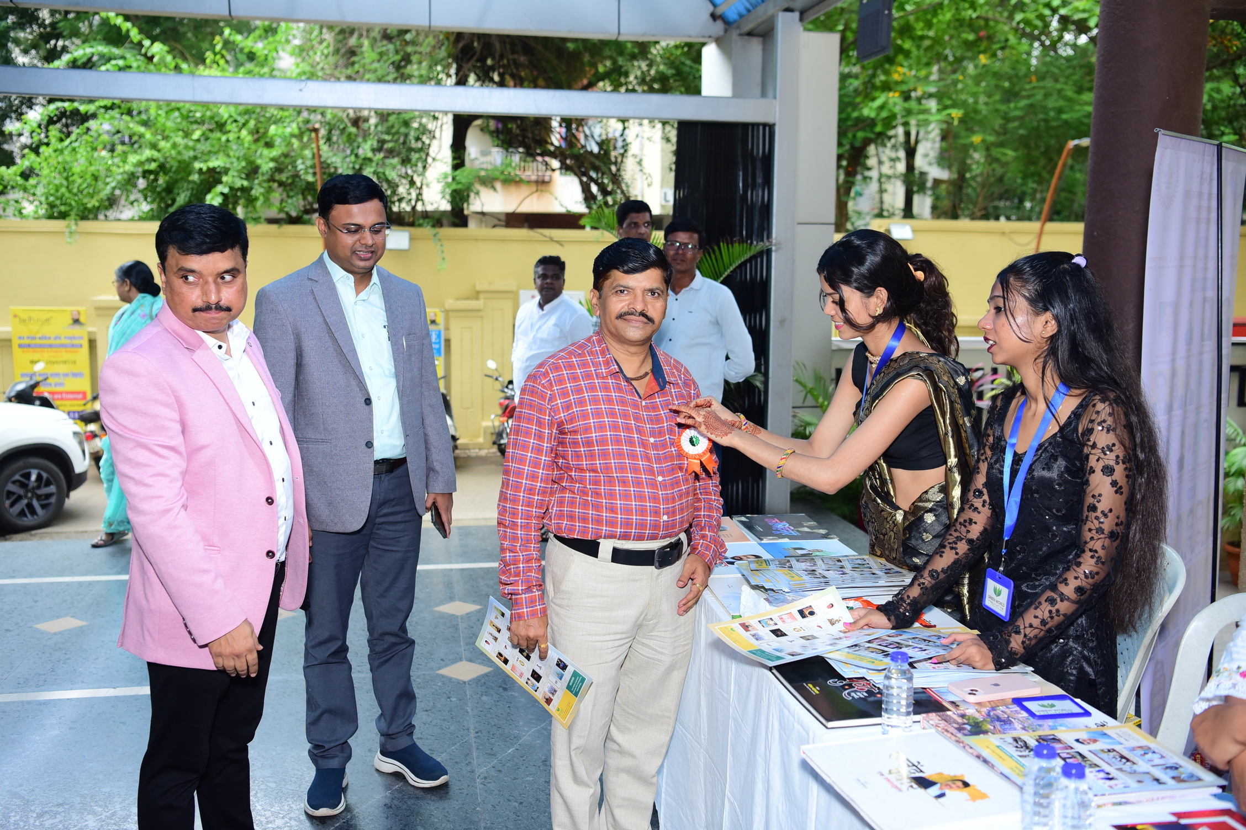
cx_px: 623
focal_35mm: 34
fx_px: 1177
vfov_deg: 38.9
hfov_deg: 55.8
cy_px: 415
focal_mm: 34
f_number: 3.5
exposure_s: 1/125
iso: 800
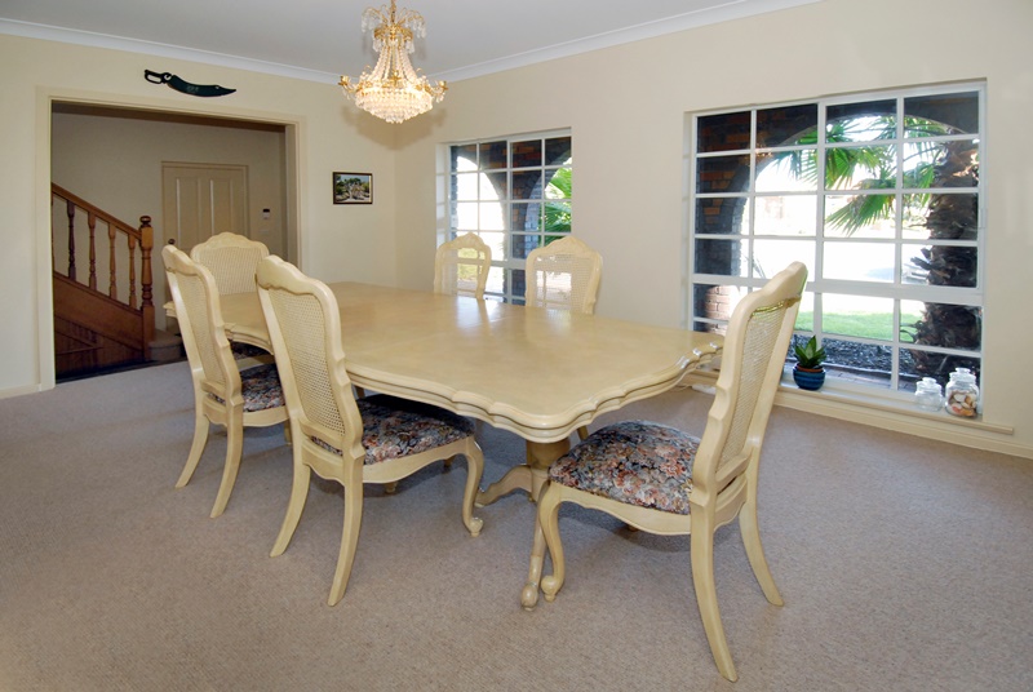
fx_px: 517
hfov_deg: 89.9
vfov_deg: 67.6
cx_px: 516
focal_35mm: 18
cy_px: 346
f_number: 5.6
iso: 400
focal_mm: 12
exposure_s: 1/40
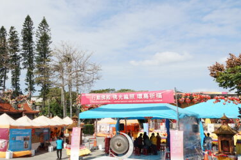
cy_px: 76
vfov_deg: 33.4
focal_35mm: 40
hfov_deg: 46.8
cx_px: 61
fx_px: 268
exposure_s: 1/640
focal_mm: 24
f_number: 9
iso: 400
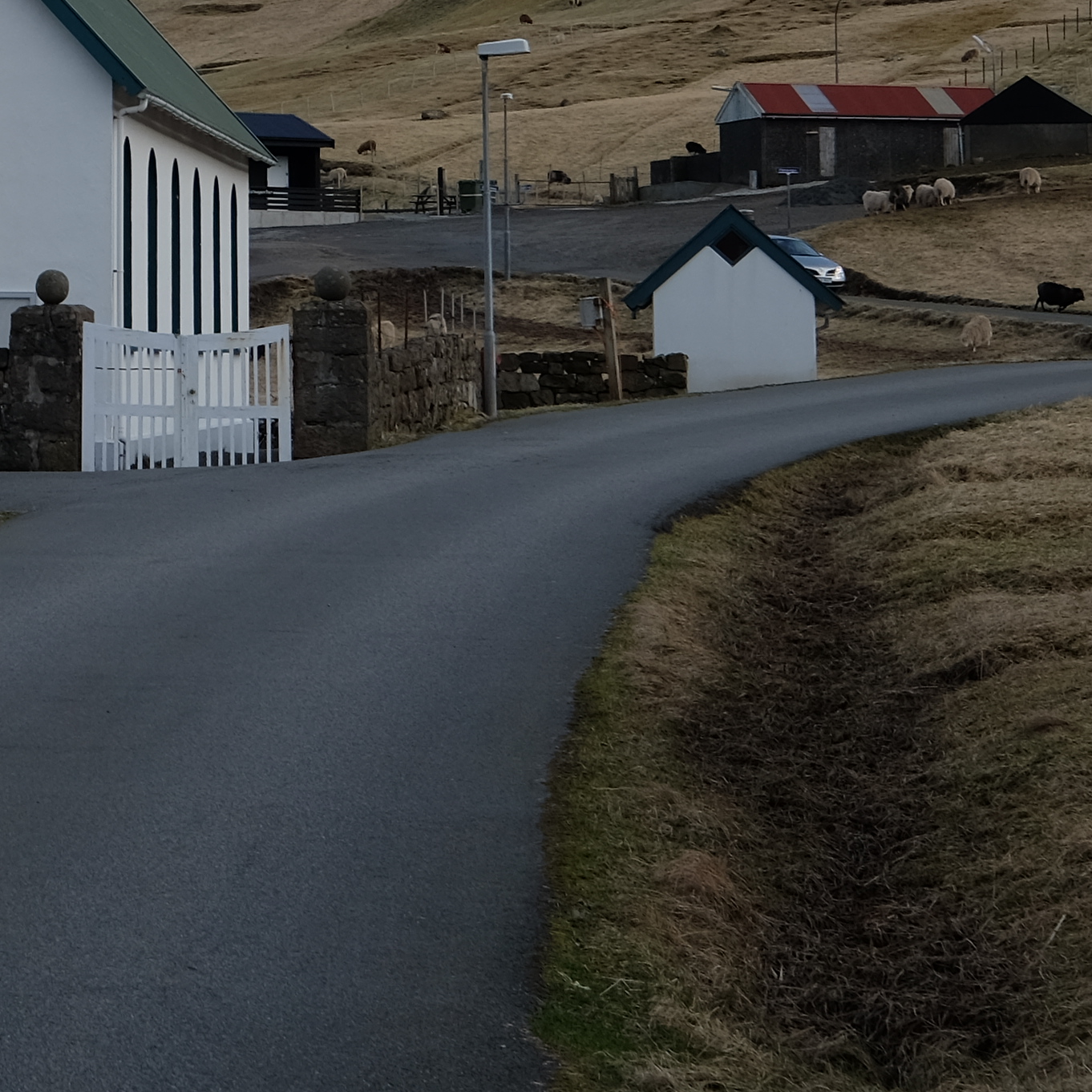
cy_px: -127
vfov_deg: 15.4
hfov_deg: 15.1
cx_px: -308
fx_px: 3926
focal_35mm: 110
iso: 200
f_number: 7.1
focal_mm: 24
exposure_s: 1/350
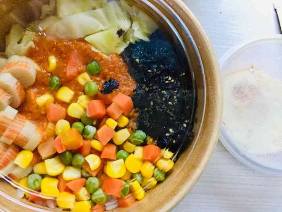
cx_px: 141
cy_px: 106
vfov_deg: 48.2
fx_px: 236
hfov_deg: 61.7
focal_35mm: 29
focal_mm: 4.15
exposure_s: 1/20
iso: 250
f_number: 2.2
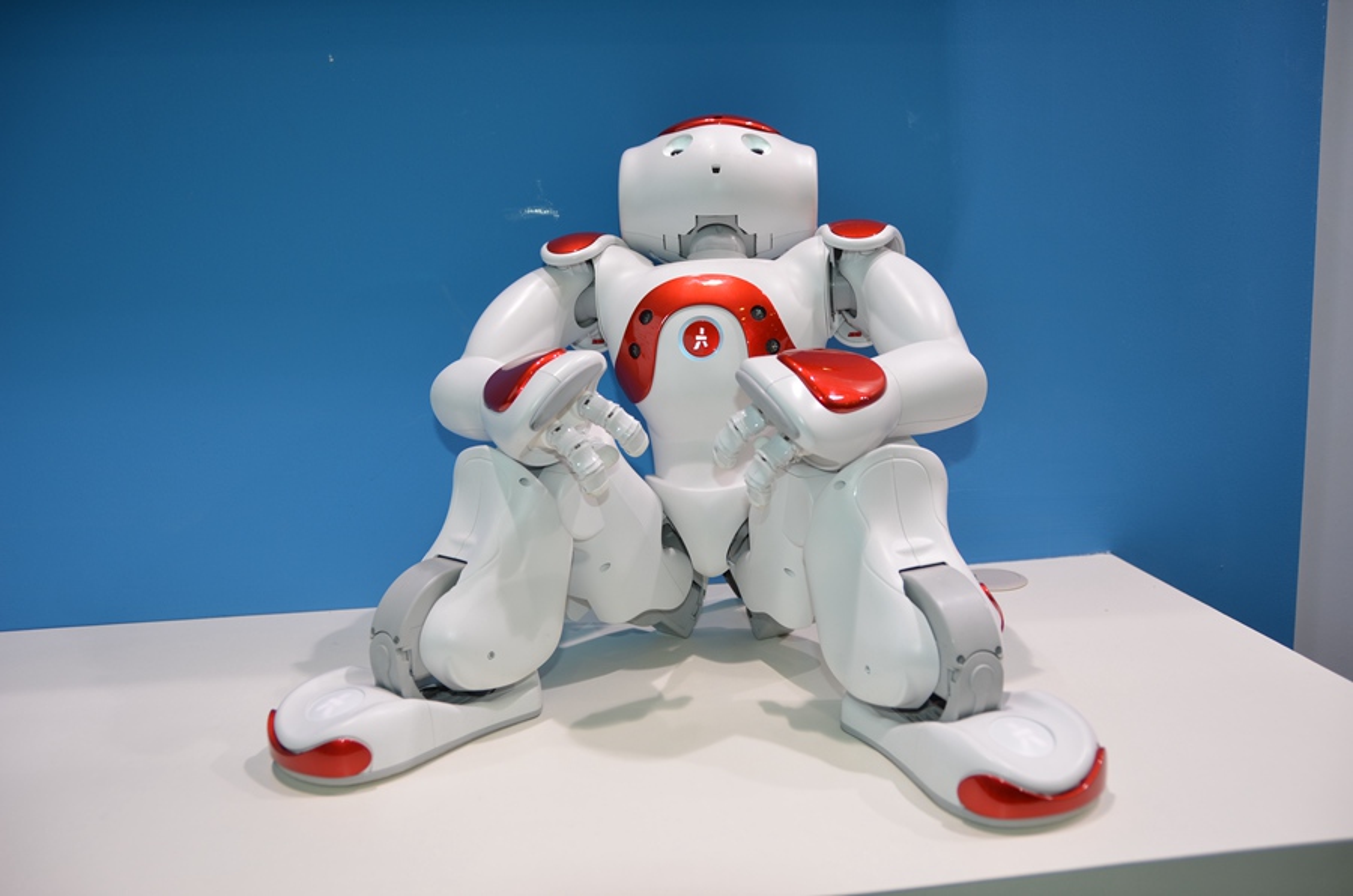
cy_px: 448
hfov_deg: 62.0
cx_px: 676
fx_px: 1125
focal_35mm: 30
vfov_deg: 43.4
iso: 125
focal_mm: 20
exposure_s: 1/100
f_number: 3.5
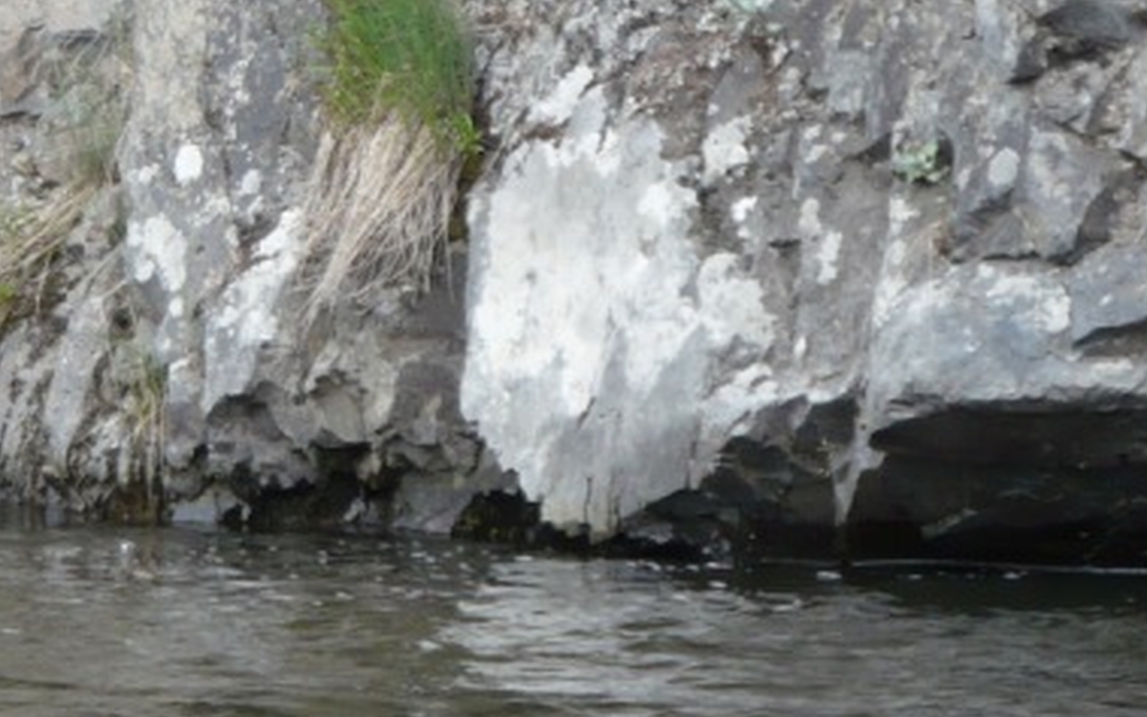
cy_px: -248
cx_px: 18
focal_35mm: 453
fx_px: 14163
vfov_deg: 2.9
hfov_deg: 4.6
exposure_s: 1/160
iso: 100
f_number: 4
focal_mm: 26
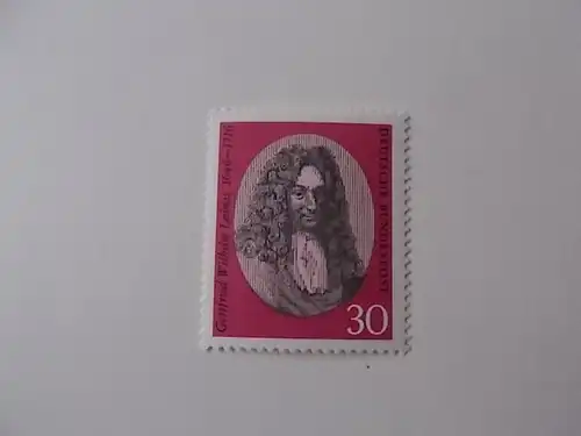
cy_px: 218
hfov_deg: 67.3
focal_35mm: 26
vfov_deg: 53.1
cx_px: 290
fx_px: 436
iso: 200
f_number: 3.2
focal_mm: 4.6
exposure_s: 1/25
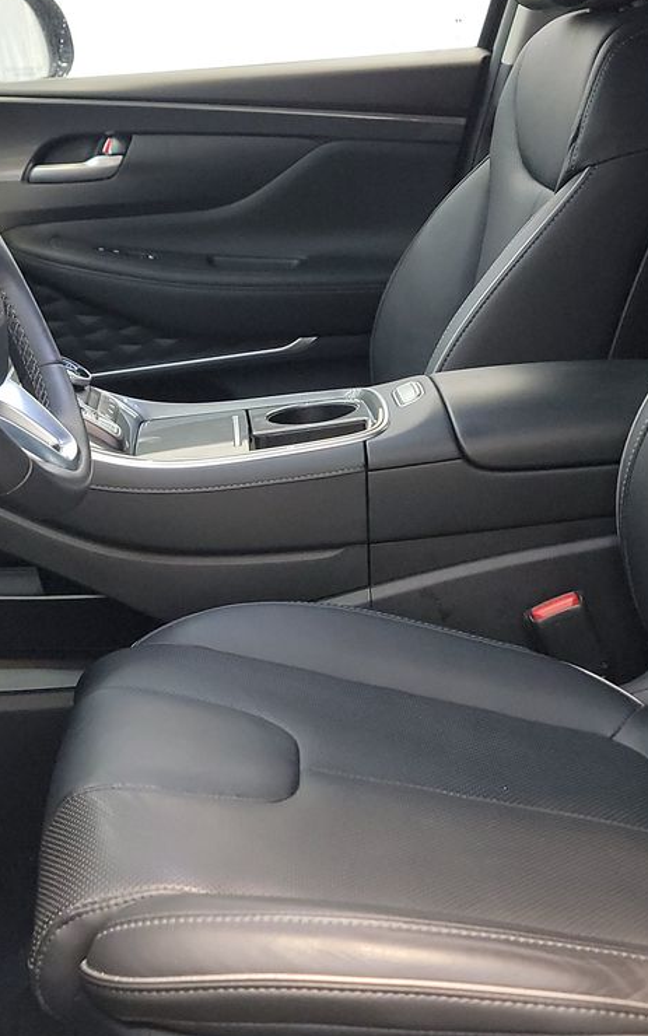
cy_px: 438
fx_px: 1553
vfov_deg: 36.8
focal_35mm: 55
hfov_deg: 23.3
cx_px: 153
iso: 703
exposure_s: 1/59
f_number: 1.8
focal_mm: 6.7
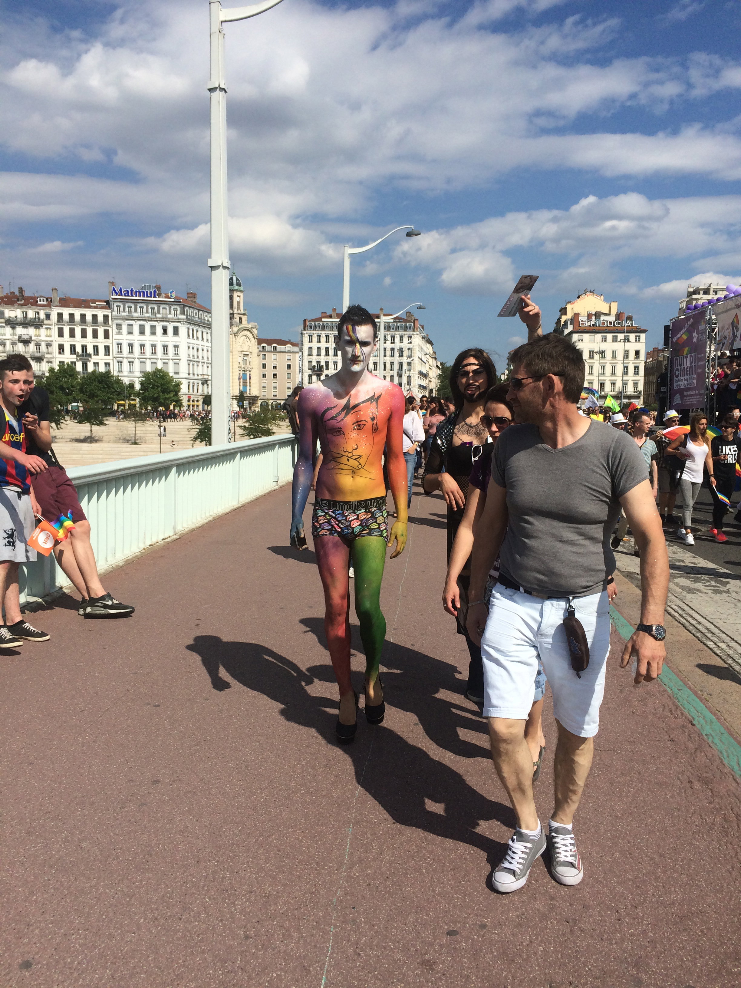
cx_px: 370
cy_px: 494
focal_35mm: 29
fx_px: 828
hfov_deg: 48.2
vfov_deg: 61.7
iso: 32
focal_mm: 4.15
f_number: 2.2
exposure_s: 1/4115
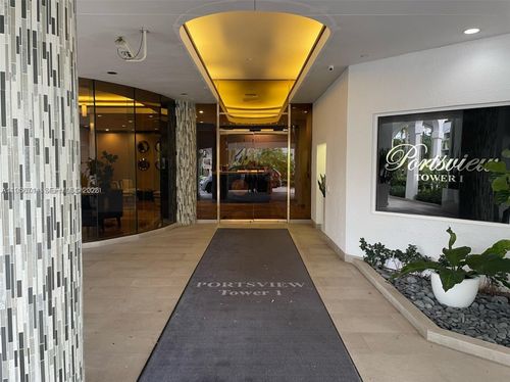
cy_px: 191
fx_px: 383
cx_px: 255
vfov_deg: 53.0
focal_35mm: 26
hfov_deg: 67.4
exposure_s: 1/60
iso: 125
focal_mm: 4.2
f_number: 1.6
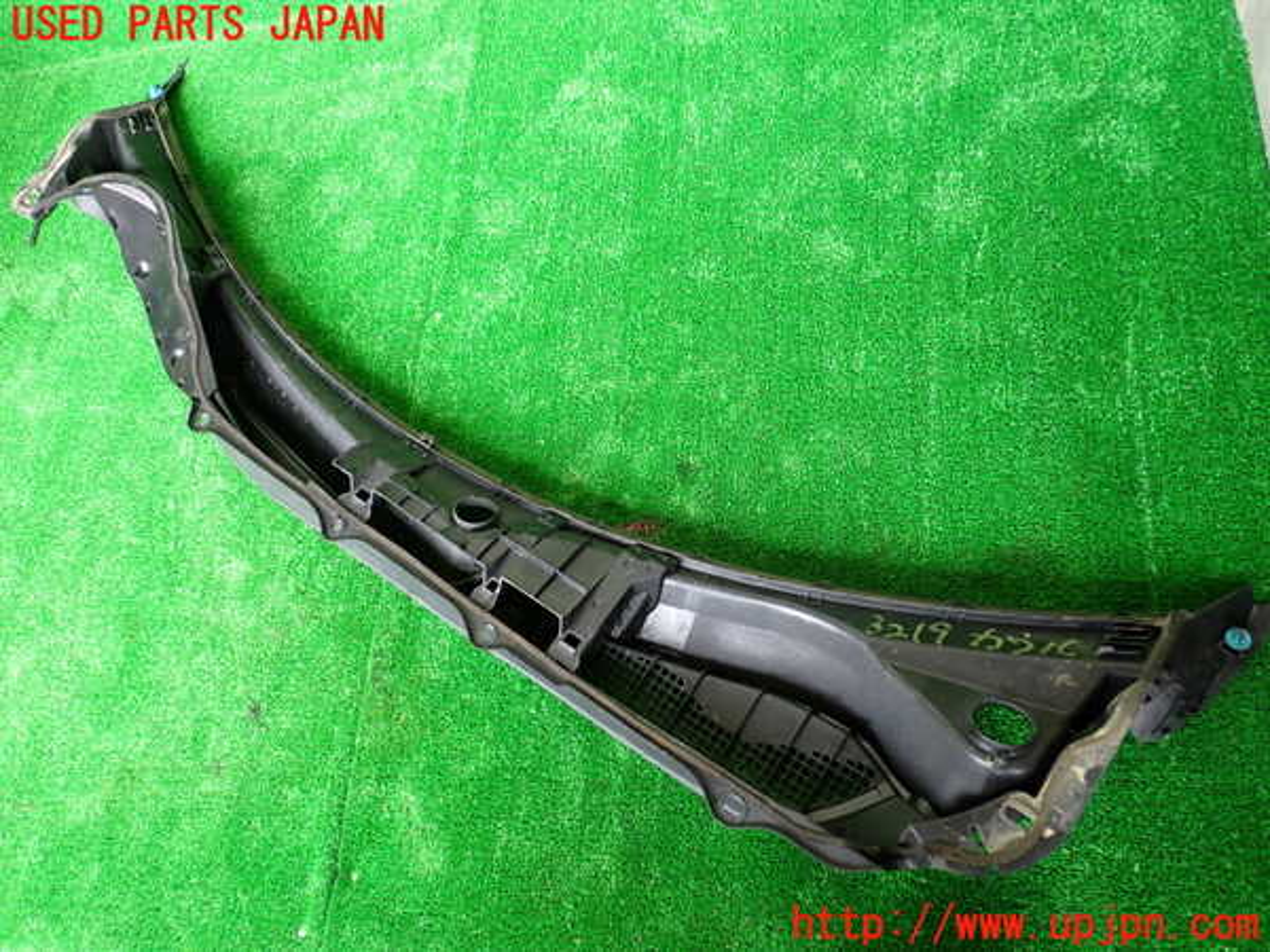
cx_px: 635
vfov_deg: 46.8
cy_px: 476
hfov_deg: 60.0
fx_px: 1101
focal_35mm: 30
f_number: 2.3
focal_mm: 5.4
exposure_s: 1/40
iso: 200
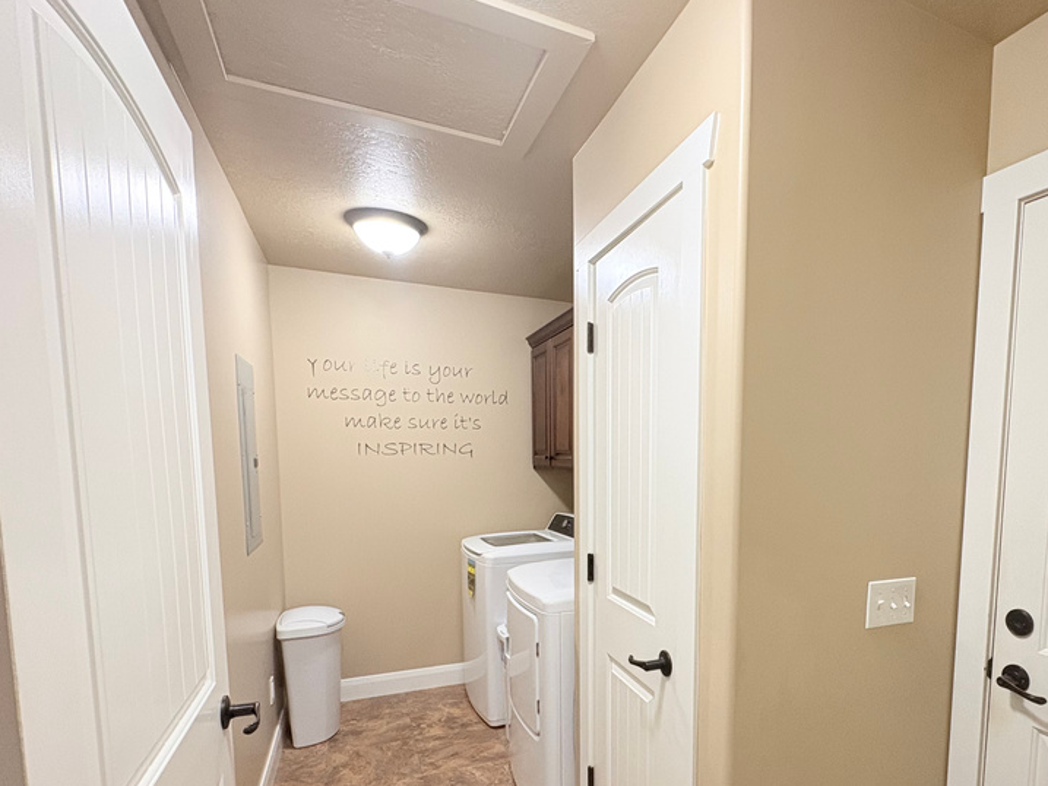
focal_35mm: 20
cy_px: 520
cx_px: 653
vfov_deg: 64.4
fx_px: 606
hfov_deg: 80.3
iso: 250
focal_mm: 2.22
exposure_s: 1/60
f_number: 2.2
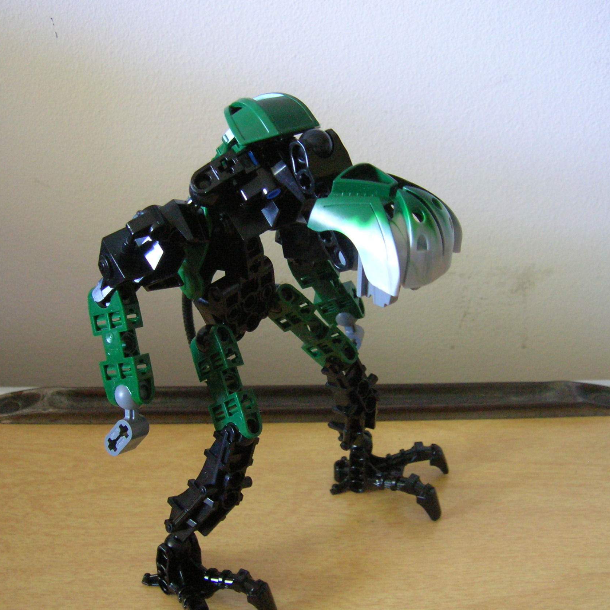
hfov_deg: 40.9
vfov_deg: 40.9
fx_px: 817
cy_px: 305
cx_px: 301
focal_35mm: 41
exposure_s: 1/1.9
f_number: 2.9
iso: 200
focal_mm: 5.7
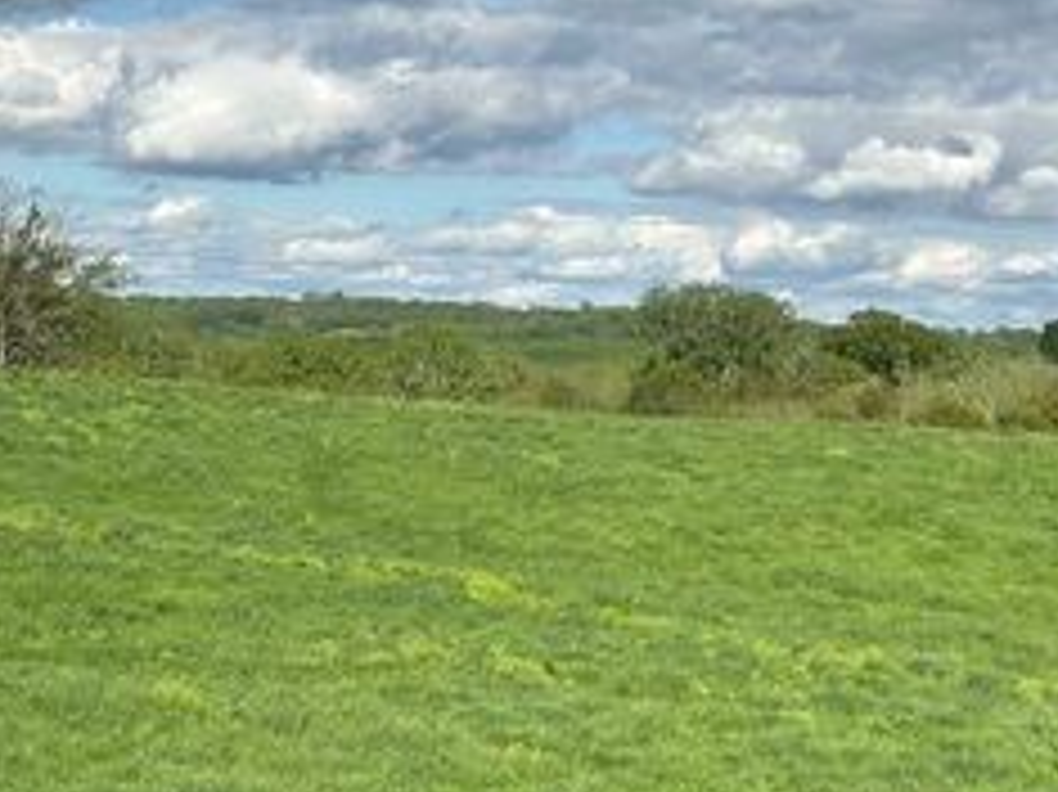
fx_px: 3116
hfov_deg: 19.3
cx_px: 603
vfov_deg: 14.5
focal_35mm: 102
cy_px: 403
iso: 100
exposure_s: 1/8197
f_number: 1.78
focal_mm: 6.86
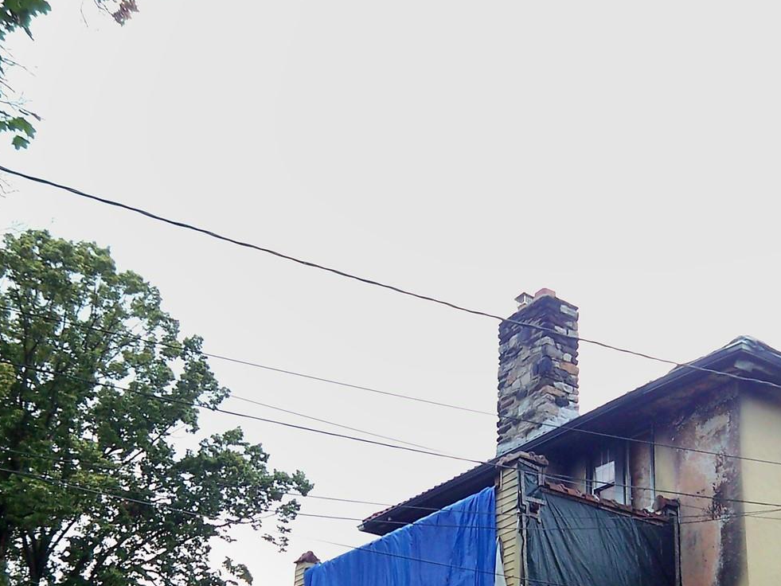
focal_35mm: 48
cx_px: 415
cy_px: 486
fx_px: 1083
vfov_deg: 29.4
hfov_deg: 39.6
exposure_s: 1/200
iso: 50
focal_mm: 3.8
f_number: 2.8
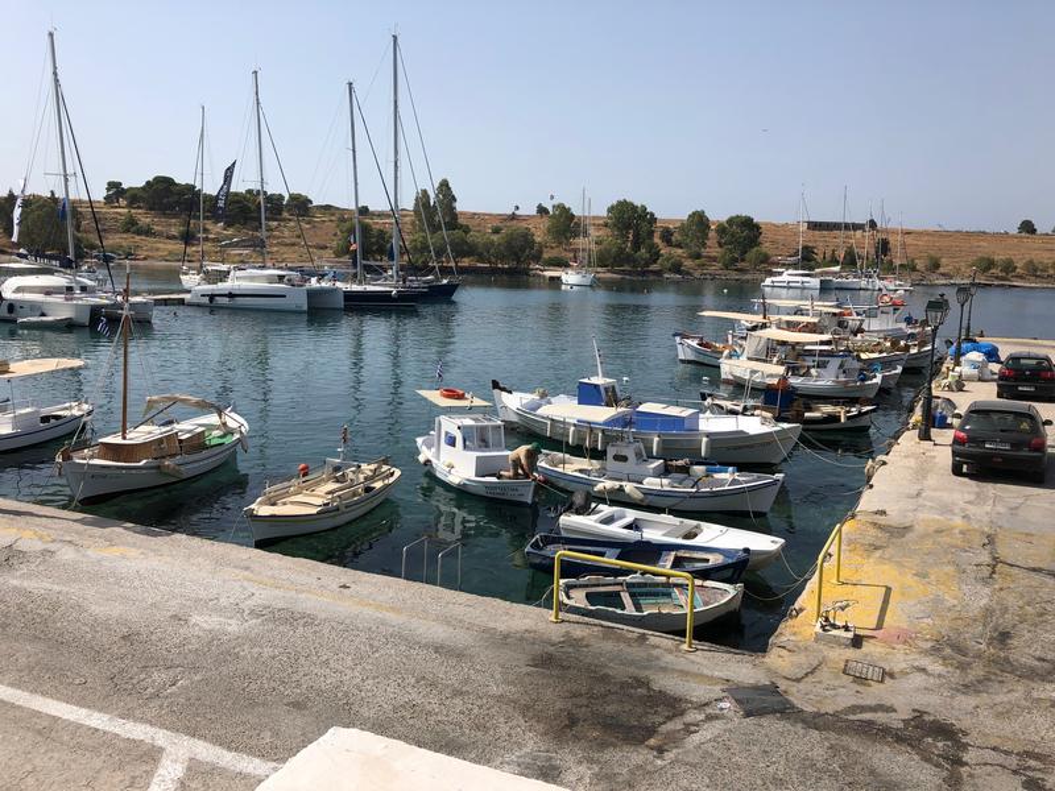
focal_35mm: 28
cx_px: 528
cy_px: 396
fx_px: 853
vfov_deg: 49.7
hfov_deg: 63.4
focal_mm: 3.99
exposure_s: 1/3003
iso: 25
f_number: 1.8
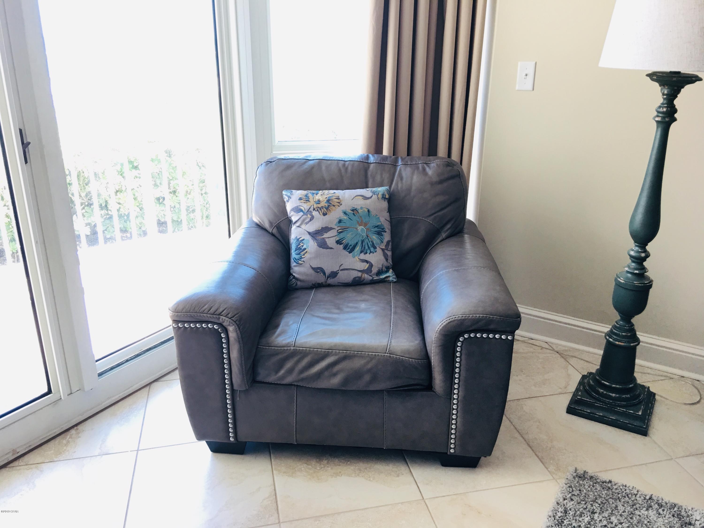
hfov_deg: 61.7
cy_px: 264
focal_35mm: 29
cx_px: 352
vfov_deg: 48.2
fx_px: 590
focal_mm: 4.15
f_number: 2.2
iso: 25
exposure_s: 1/30
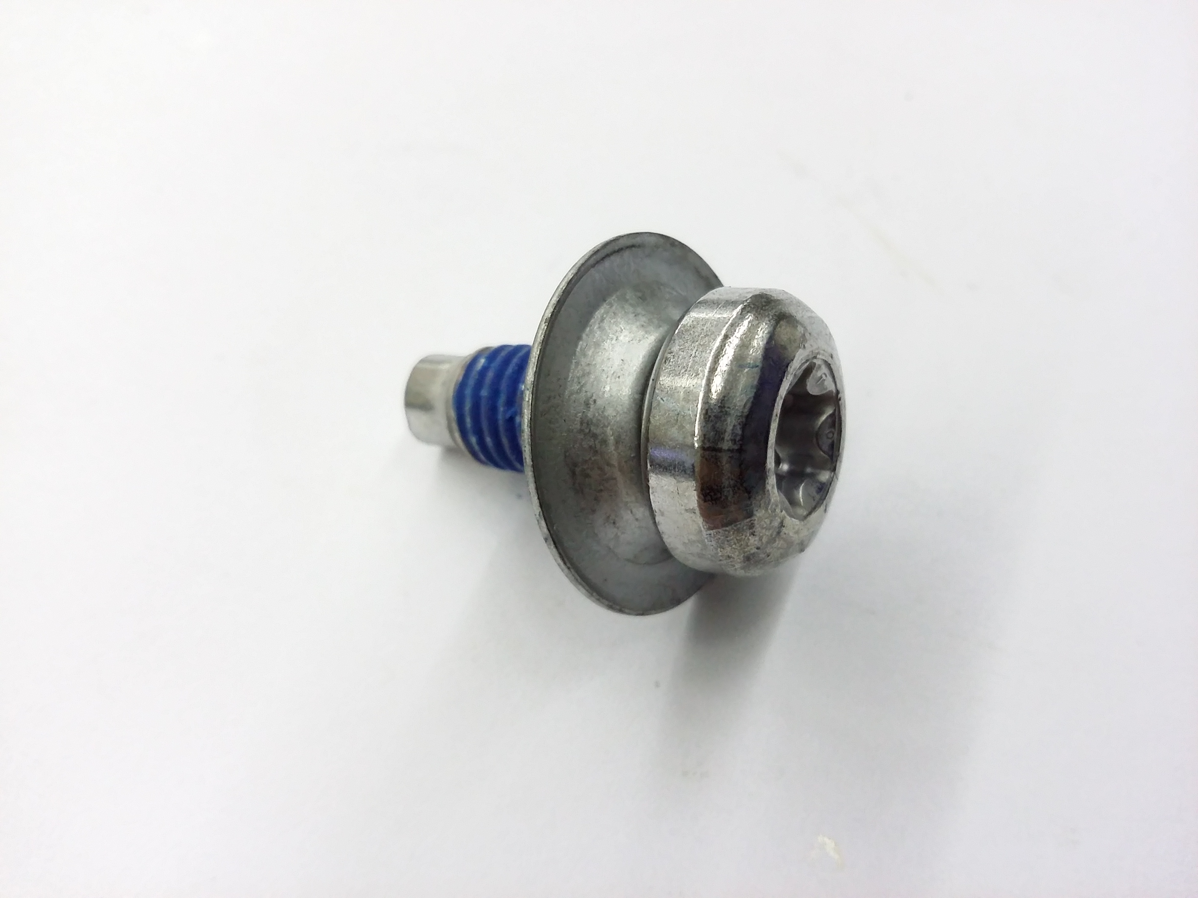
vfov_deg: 44.2
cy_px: 449
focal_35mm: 32
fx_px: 1107
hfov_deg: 56.8
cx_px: 599
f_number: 2.4
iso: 200
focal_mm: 3.4
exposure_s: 1/30
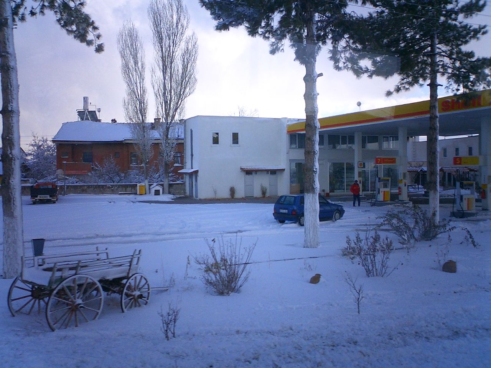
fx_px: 525
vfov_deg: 38.7
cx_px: 246
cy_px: 184
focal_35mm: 37
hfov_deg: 50.1
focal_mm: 5.6
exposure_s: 1/640
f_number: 3.5
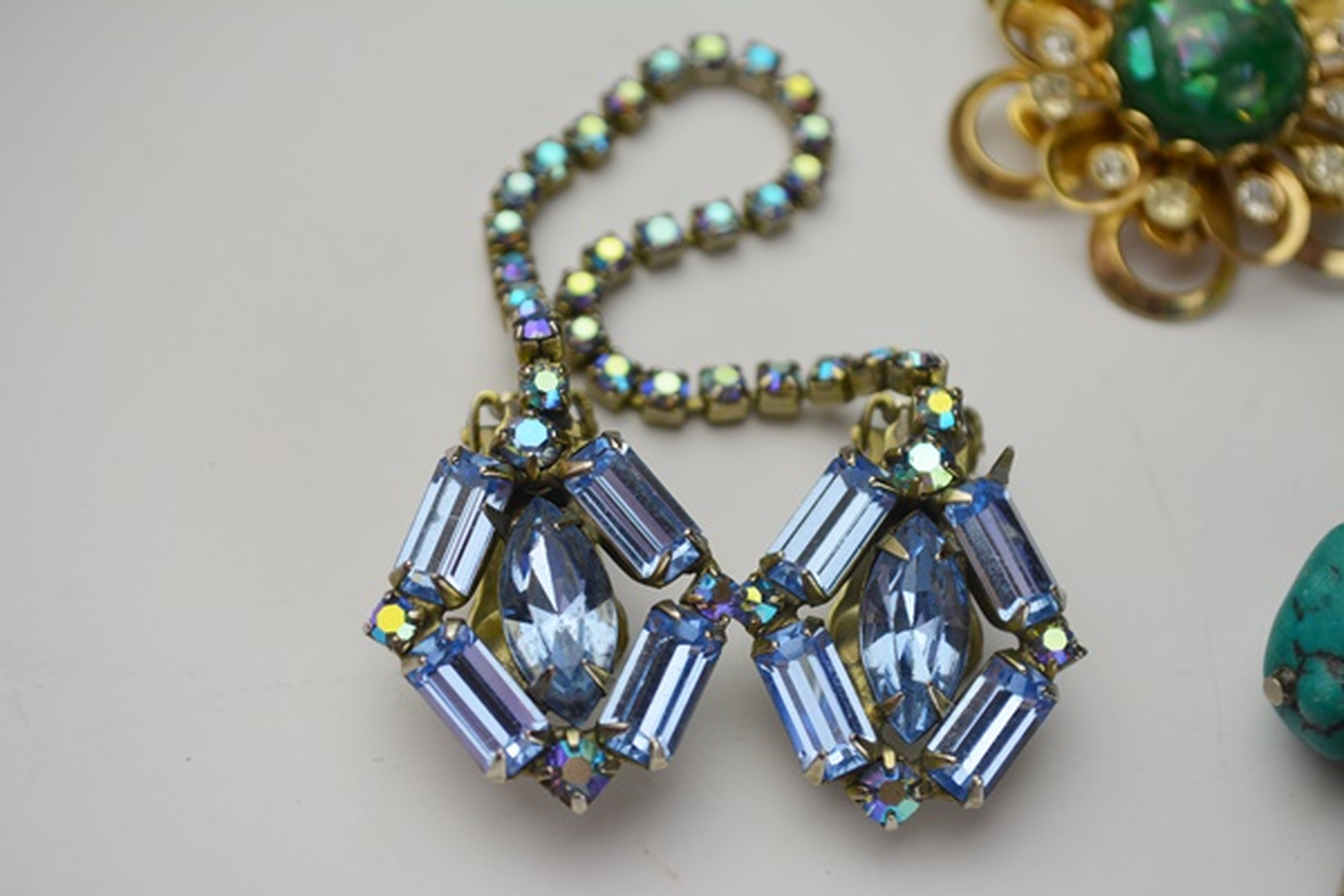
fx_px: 3080
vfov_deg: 16.6
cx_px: 672
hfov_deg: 24.6
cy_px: 448
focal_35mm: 82
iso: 200
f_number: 7.1
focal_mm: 55
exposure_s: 1/200
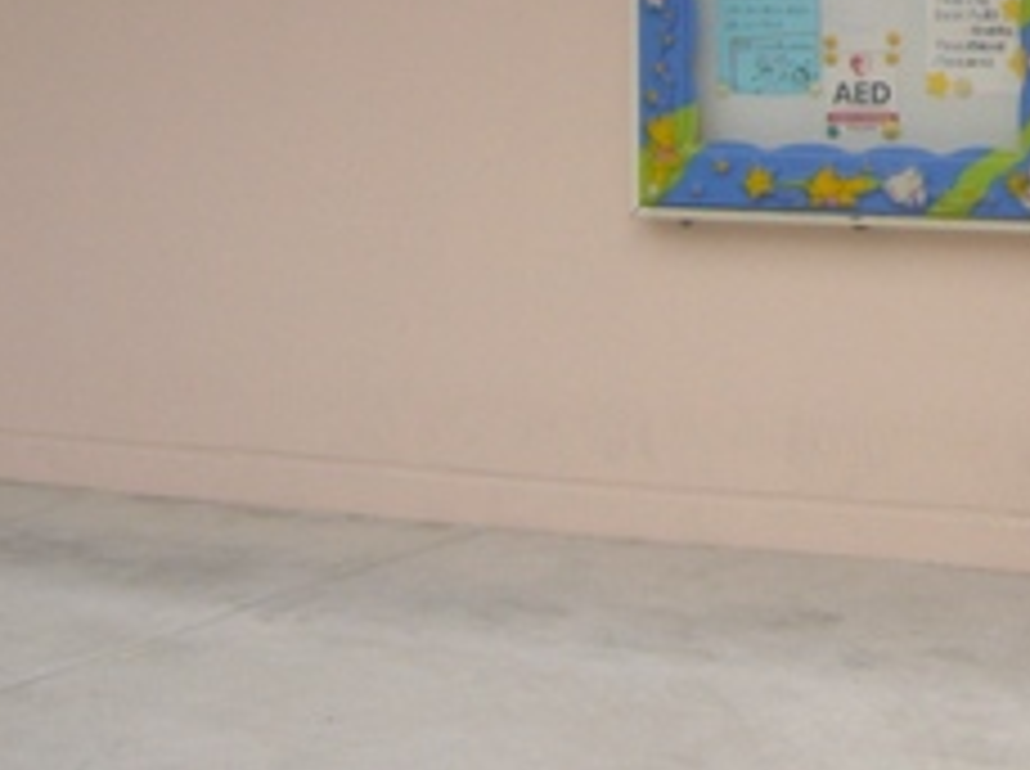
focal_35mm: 98
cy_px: -270
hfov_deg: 19.2
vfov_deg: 14.3
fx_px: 2911
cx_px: 1133
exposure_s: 1/500
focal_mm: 5.8
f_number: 2.8
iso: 80
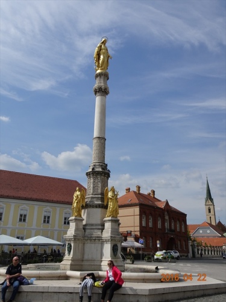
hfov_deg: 48.2
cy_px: 151
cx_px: 113
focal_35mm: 29
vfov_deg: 61.7
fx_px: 252
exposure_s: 1/1250
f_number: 3.5
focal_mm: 4.92
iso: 80
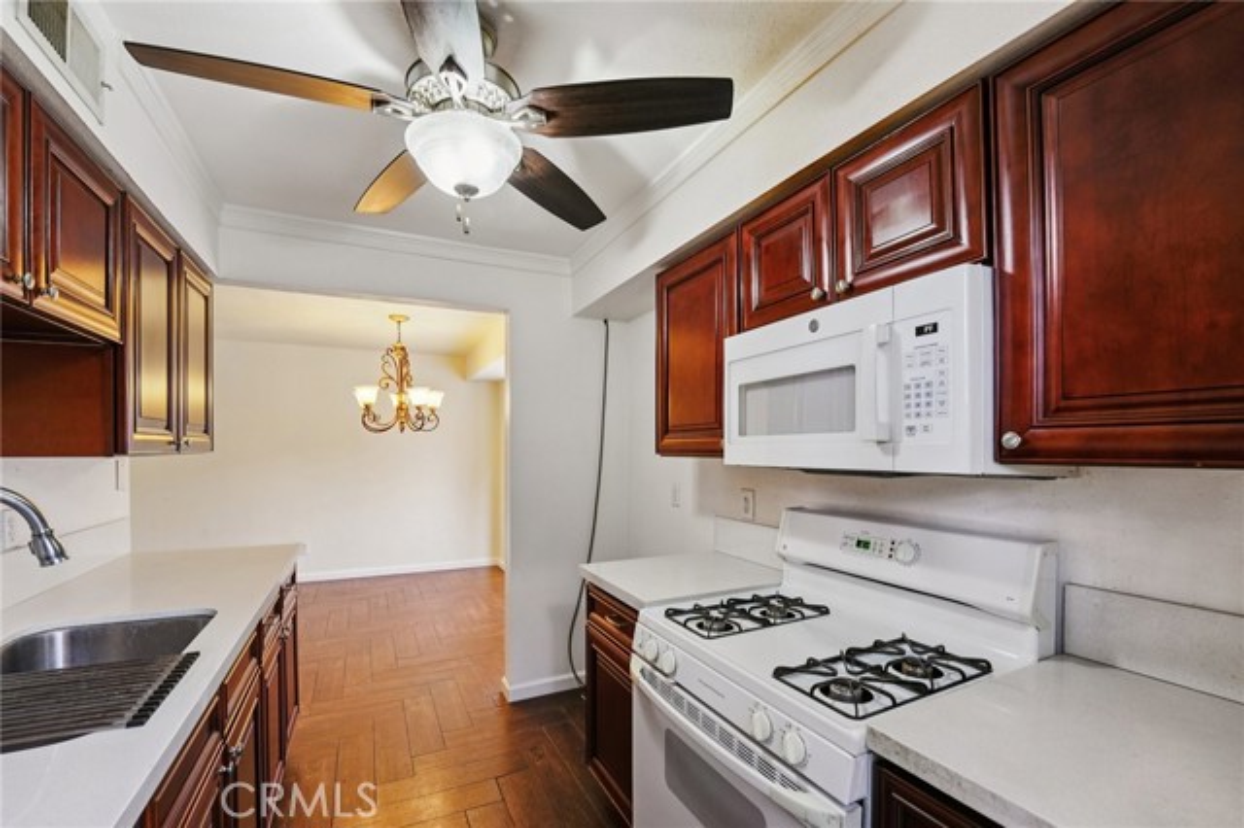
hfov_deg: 104.3
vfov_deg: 81.1
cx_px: 622
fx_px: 484
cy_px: 414
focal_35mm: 14
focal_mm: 14
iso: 400
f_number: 8
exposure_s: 1/40
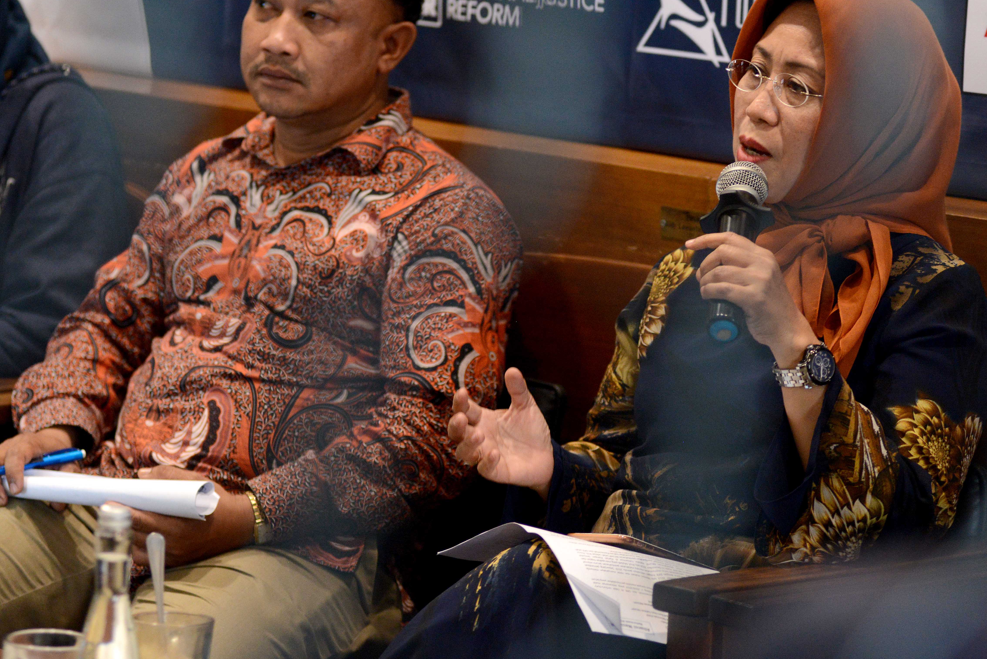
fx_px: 4361
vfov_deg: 8.6
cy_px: 232
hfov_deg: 12.9
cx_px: 376
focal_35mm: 159
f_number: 2.8
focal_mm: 120
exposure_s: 1/60
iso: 2500
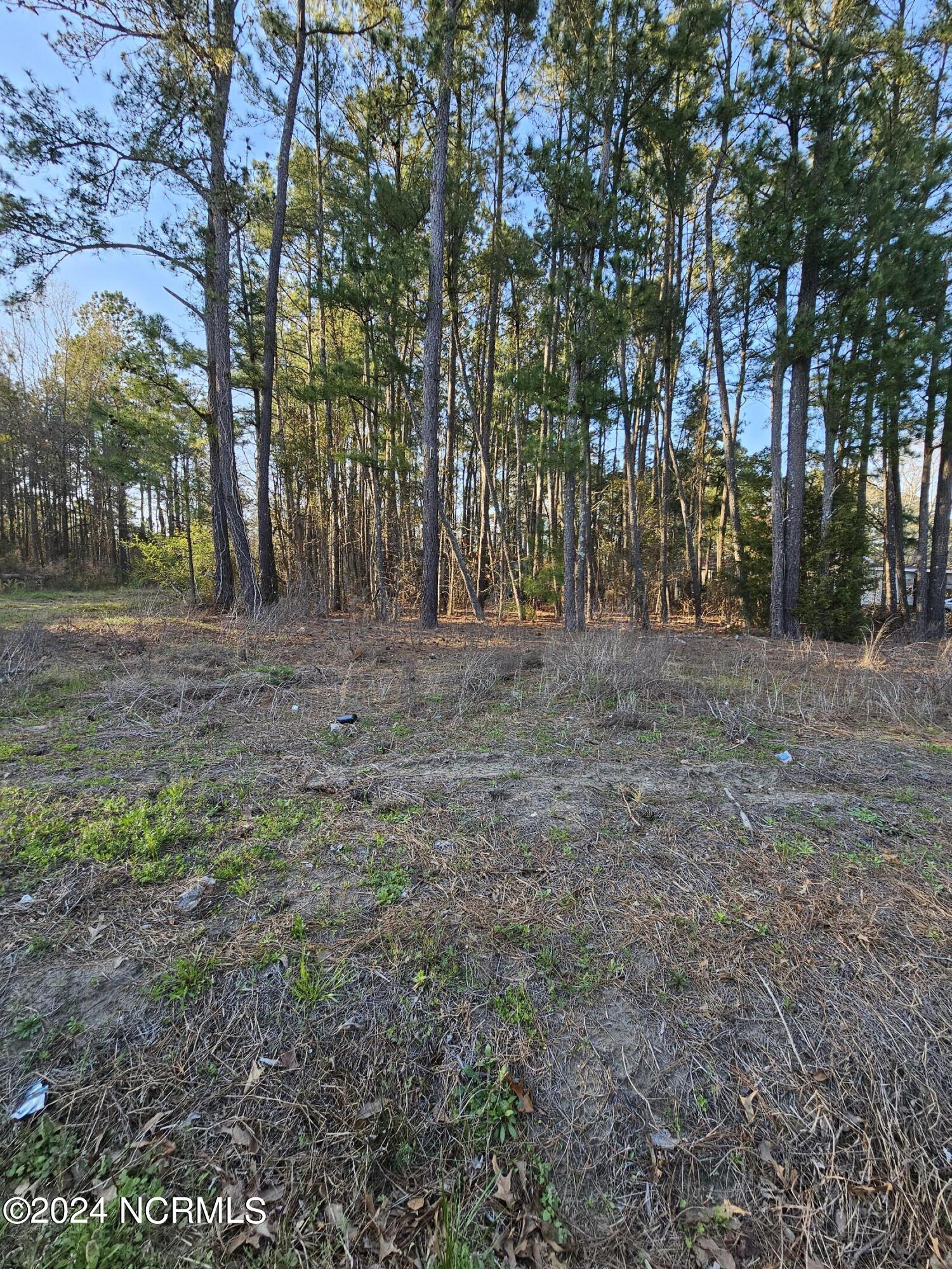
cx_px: 476
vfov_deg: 106.2
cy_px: 634
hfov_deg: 89.9
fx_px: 477
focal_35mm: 13
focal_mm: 2.2
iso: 50
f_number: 2.2
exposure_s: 1/174
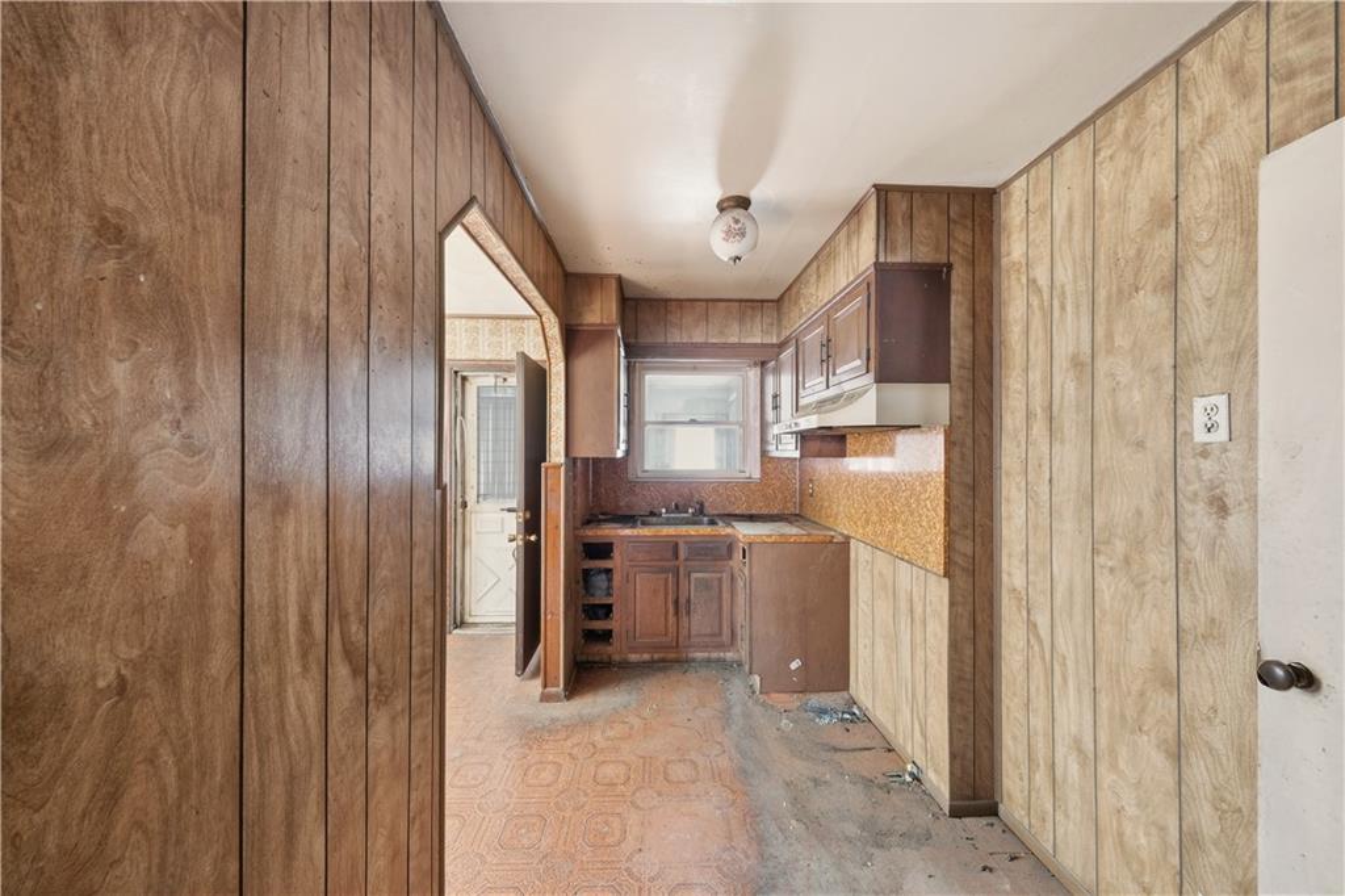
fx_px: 448
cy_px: 448
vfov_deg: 90.0
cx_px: 672
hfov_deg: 112.6
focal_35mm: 12
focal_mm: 8
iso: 320
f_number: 8
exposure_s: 1/4
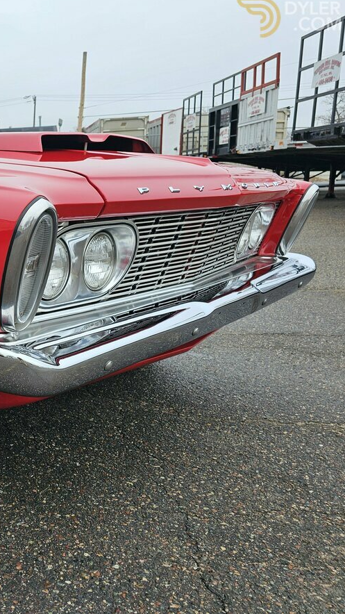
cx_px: -69
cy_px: 302
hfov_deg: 29.7
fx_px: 553
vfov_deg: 58.0
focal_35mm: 34
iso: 10
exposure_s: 1/120
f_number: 1.7
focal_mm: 6.3
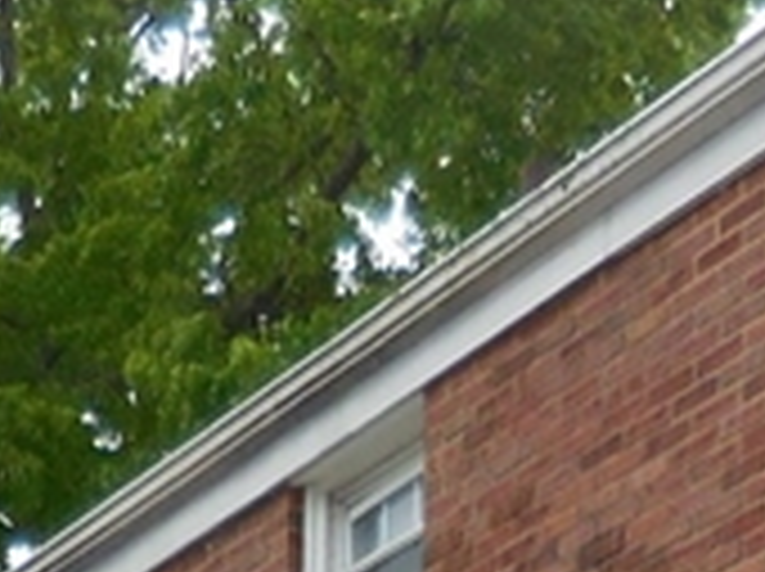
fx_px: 3332
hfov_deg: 13.1
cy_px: 1617
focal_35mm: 151
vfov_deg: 8.5
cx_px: 423
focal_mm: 4.5
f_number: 3.3
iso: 125
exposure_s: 1/1000
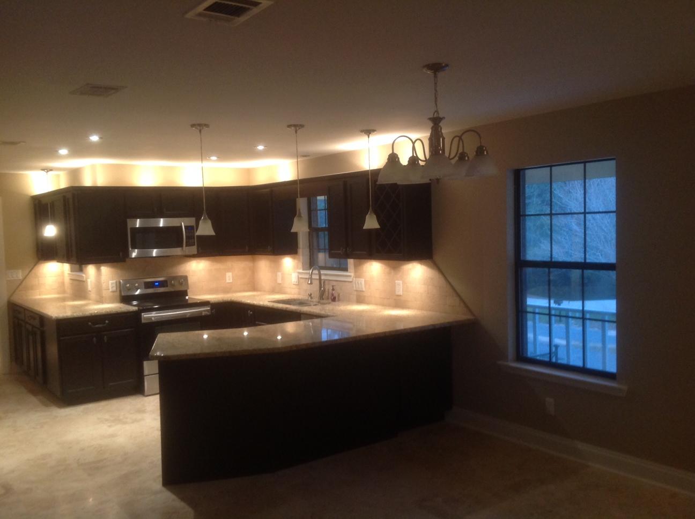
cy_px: 260
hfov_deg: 52.7
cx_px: 348
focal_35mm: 35
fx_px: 702
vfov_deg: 40.6
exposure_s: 1/15
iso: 160
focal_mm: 4.28
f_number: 2.4
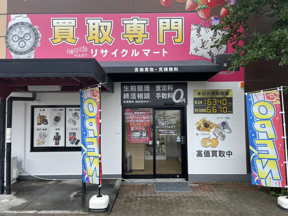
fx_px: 216
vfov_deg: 53.1
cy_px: 108
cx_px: 144
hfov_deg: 67.3
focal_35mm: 26
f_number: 1.6
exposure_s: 1/1182
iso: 32
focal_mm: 4.2
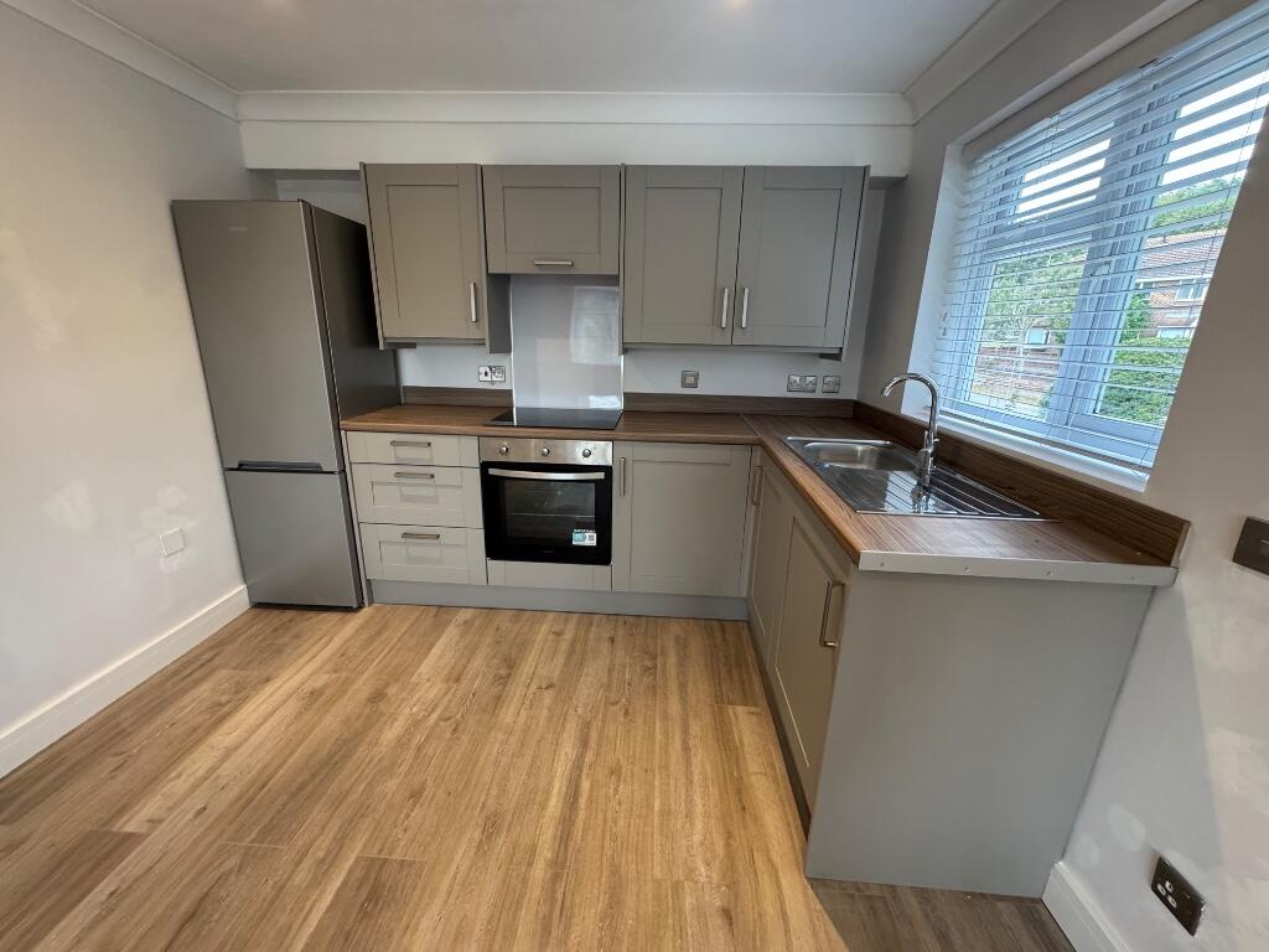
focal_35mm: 14
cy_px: 476
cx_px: 634
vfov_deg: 85.7
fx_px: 513
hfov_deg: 102.1
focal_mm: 2.22
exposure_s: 1/100
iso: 320
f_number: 2.2
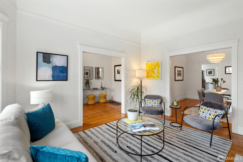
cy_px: 81
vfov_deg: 72.1
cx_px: 122
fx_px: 111
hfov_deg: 95.0
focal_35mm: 16
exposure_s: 1/100
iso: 800
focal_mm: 16.5
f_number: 6.3
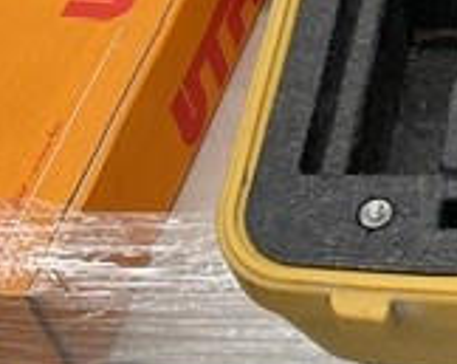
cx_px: 697
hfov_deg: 15.7
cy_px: -209
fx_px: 1512
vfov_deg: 12.9
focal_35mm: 112
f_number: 1.8
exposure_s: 1/60
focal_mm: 3
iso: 32
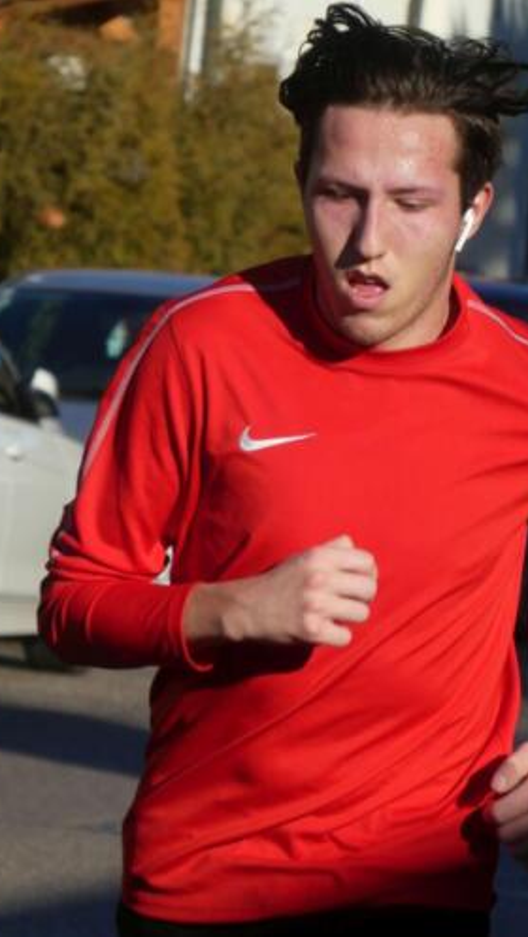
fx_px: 9447
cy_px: 469
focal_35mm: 380
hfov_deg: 3.2
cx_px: 265
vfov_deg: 5.7
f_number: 6
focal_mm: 62.1
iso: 80
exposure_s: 1/400
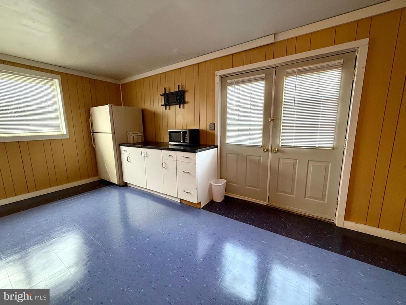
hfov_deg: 102.1
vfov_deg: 85.7
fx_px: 164
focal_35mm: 14
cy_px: 152
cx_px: 203
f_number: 2.2
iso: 160
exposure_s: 1/120
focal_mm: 2.22
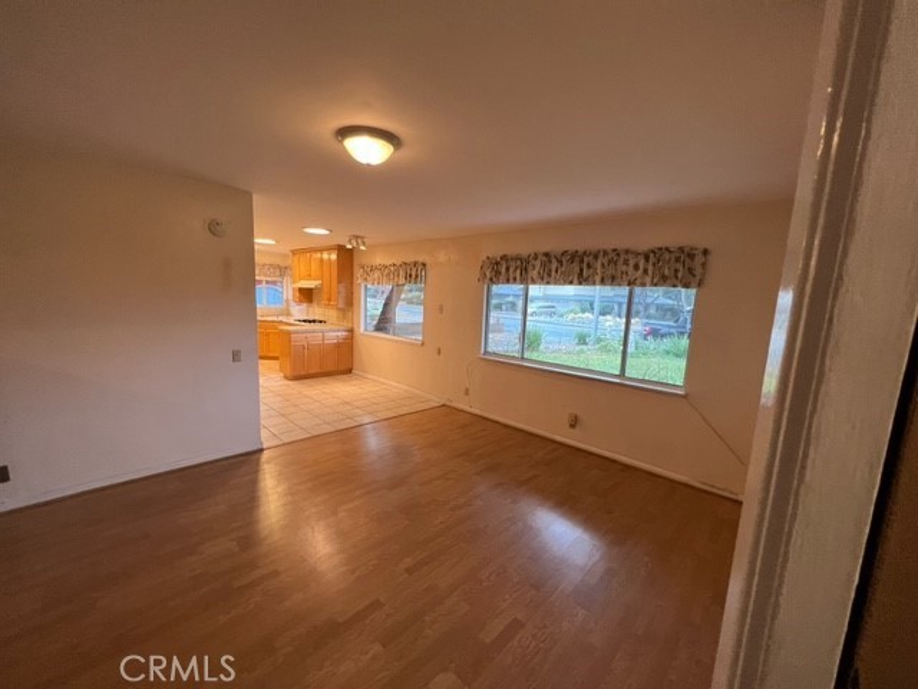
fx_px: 345
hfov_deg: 106.2
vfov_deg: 89.9
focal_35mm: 13
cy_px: 344
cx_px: 459
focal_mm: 1.57
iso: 200
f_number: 1.8
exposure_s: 1/60
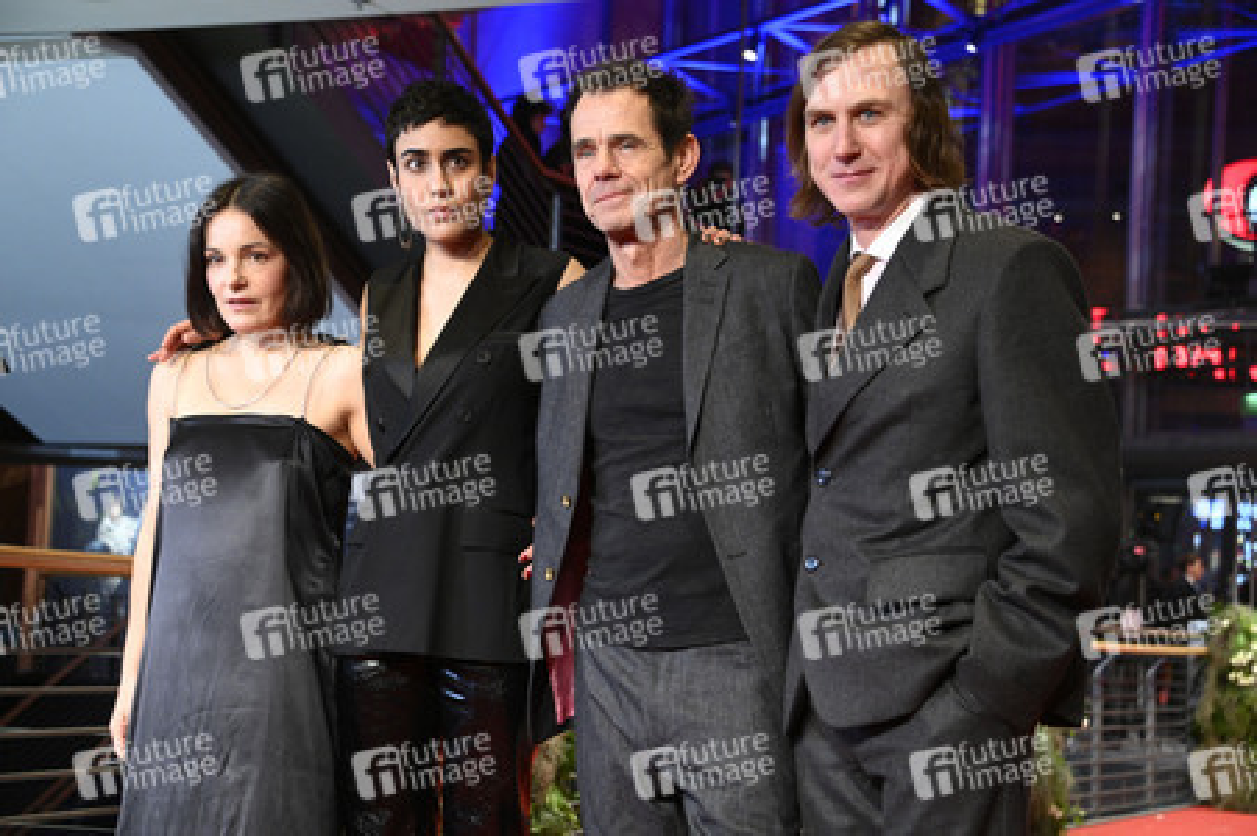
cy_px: 418
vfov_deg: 20.9
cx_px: 628
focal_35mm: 65
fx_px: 2268
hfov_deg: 31.0
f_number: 5
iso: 5000
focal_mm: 65
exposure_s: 1/200
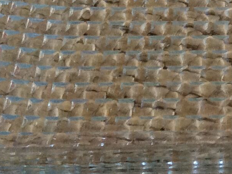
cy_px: -26
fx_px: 924
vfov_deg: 10.6
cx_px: 286
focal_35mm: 138
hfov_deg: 13.9
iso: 160
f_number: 2.4
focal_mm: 3.3
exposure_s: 1/25
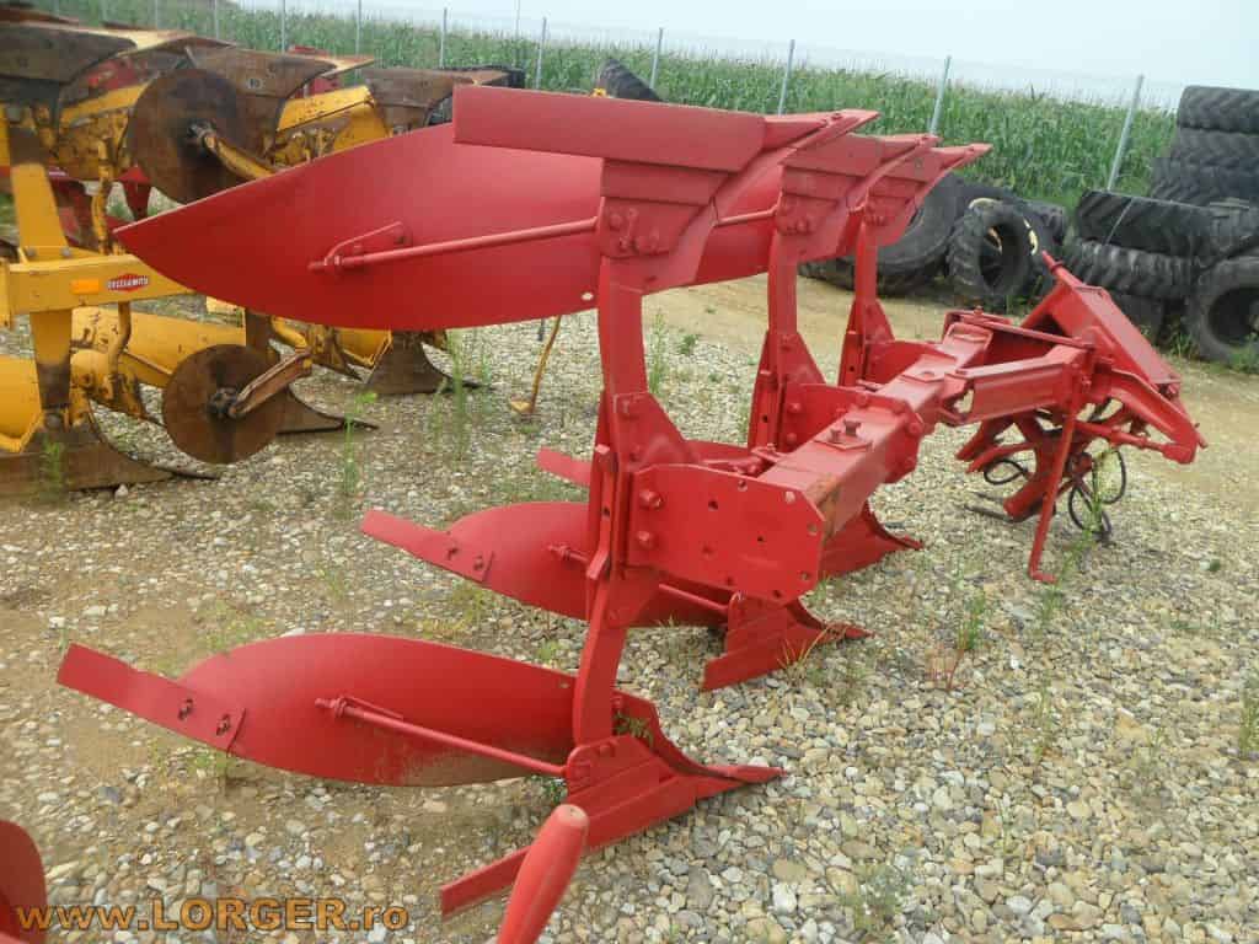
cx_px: 630
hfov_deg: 65.3
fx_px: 982
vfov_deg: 51.4
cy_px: 472
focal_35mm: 27
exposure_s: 1/500
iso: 80
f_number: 3.5
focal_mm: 4.9
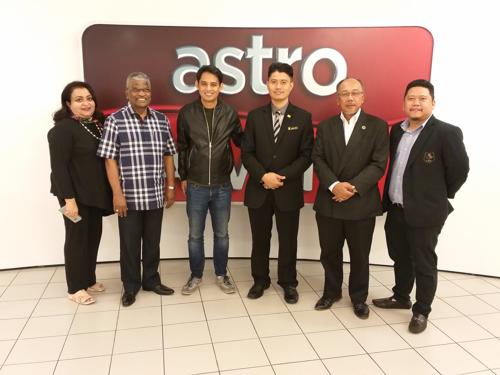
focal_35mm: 26
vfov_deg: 53.1
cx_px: 250
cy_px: 188
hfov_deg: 67.3
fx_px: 376
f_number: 1.7
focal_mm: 3.93
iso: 250
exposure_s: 1/25
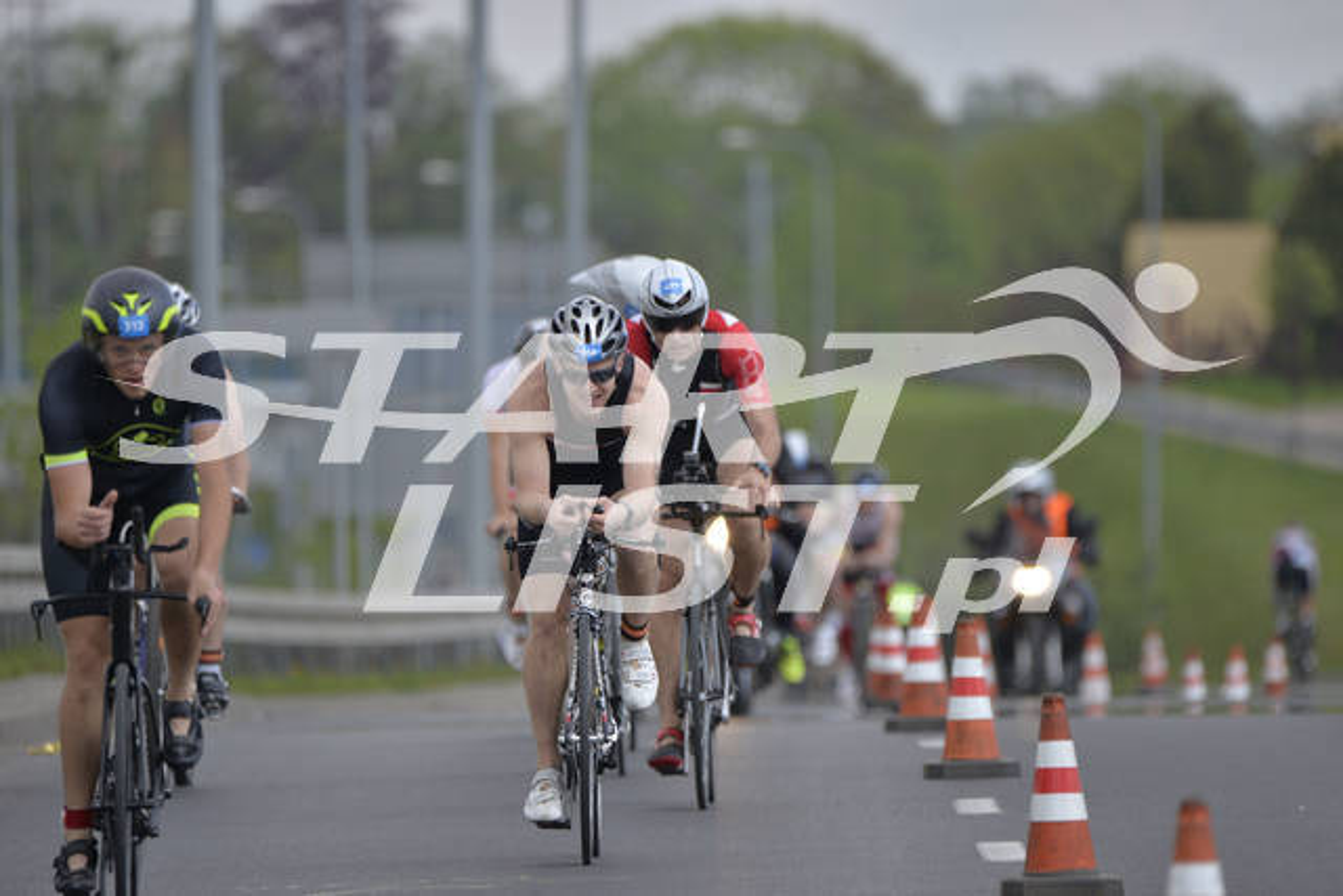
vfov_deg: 2.3
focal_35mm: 600
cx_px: 672
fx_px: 22387
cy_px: 448
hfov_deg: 3.4
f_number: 6.3
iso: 400
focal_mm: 600
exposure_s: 1/1600
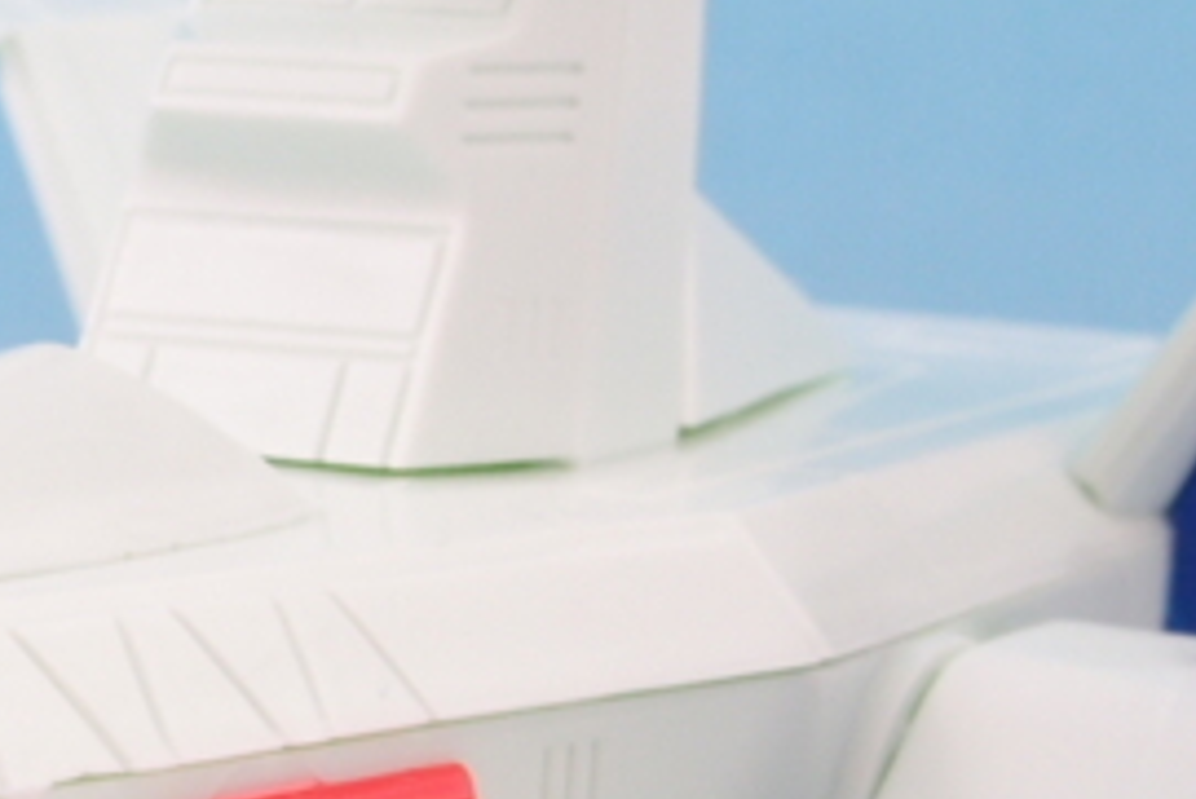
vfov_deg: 8.0
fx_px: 5617
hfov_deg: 11.9
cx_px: -247
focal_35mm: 169
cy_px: 1064
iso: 100
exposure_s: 1/1.3
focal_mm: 11.84
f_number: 8
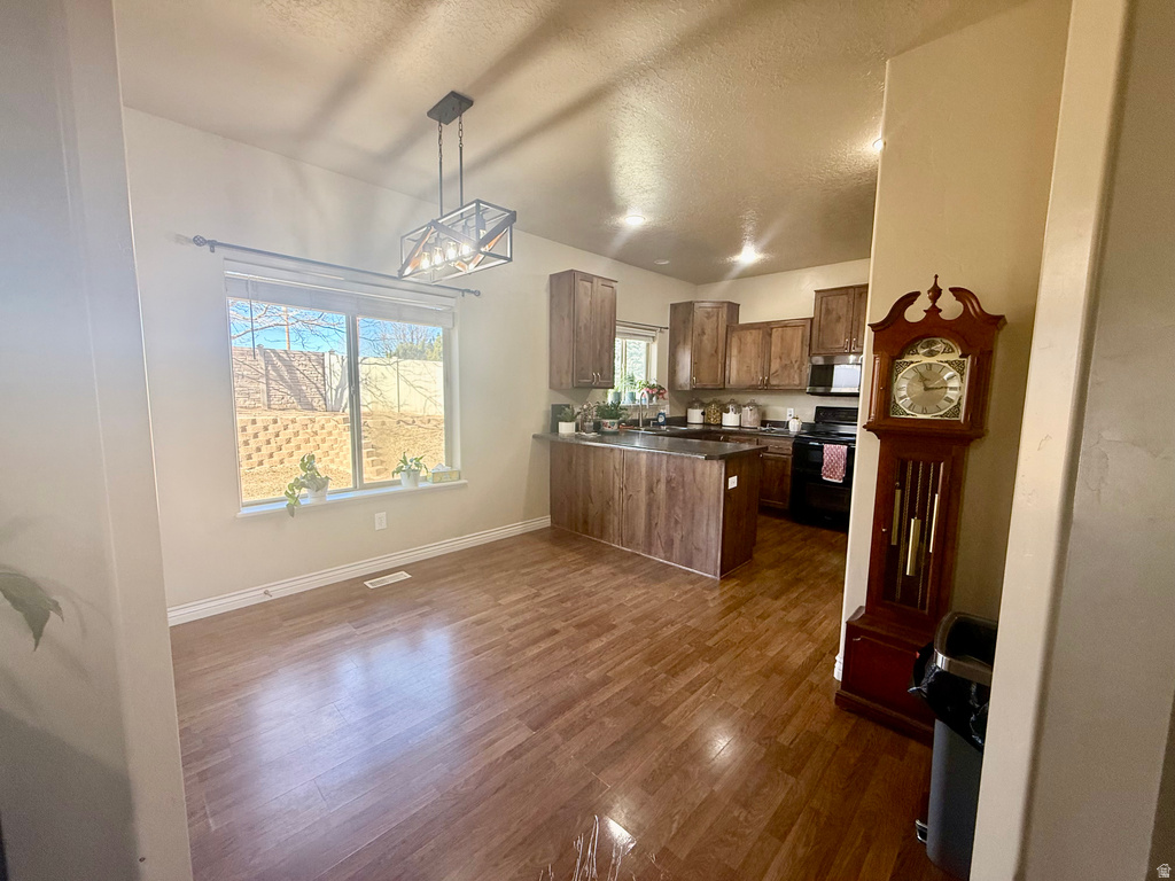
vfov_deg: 85.7
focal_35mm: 14
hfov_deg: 102.1
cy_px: 440
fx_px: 475
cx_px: 588
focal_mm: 2.22
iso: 160
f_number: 2.2
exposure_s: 1/120
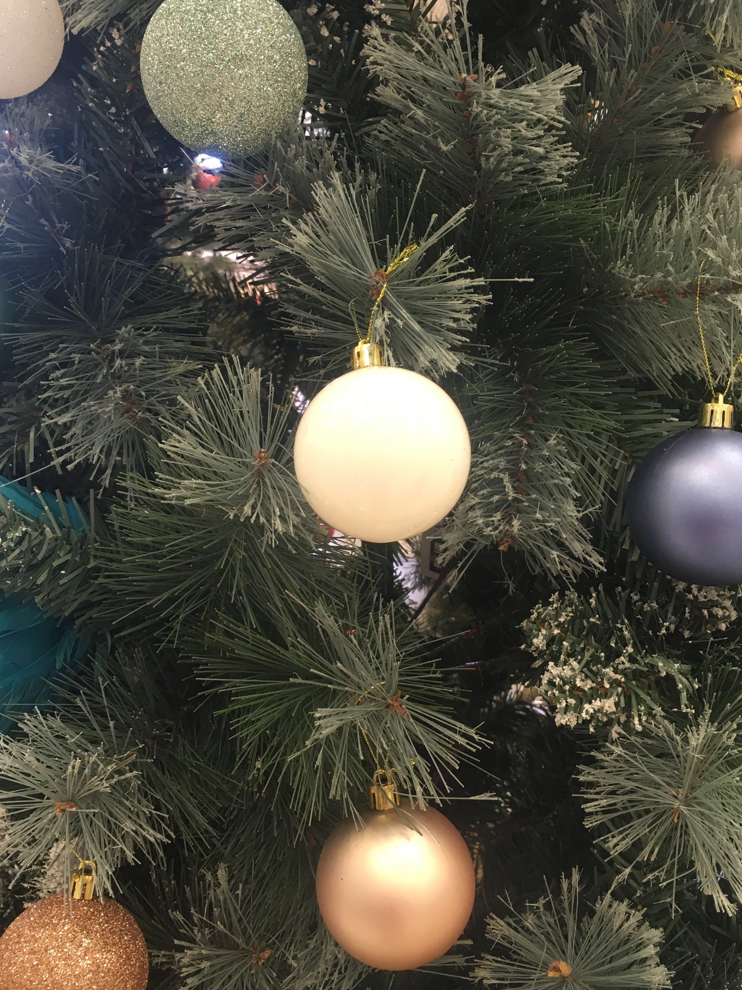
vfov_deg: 54.0
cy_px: 487
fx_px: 972
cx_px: 363
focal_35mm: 34
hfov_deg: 41.8
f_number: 2.2
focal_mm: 4.15
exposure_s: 1/33
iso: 80
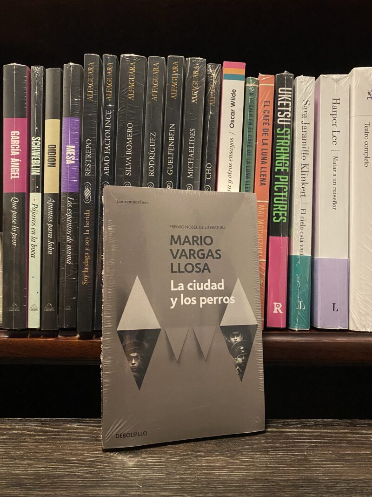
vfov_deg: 67.3
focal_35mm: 26
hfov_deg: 53.1
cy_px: 248
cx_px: 186
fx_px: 373
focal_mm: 4.25
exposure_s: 1/30
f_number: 1.8
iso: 800
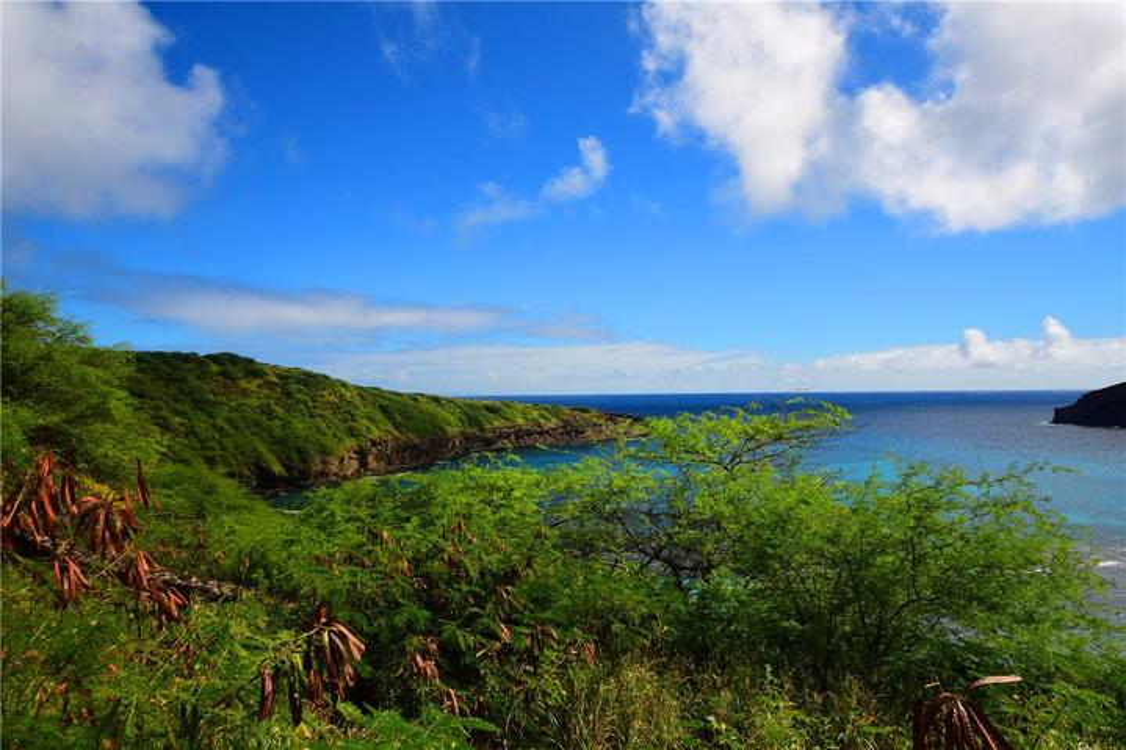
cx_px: 563
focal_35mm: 22
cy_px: 375
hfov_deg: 77.3
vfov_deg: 56.1
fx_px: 704
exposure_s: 1/400
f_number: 8
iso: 100
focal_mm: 15
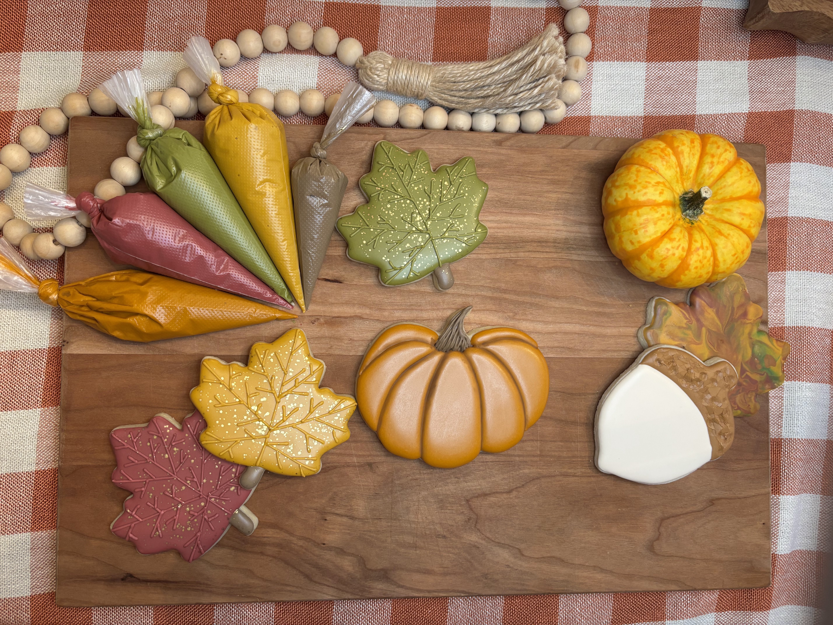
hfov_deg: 67.3
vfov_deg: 53.1
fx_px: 626
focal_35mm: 26
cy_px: 312
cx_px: 416
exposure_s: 1/60
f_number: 1.6
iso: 160
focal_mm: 5.96
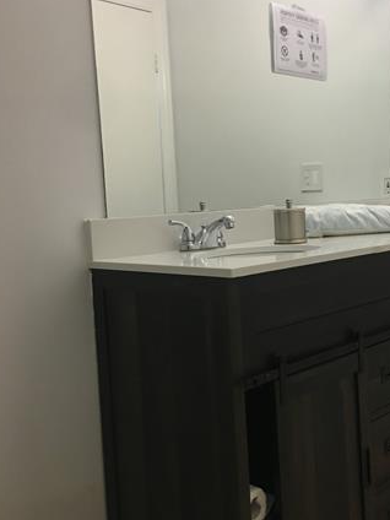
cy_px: 242
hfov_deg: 34.8
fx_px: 616
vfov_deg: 45.7
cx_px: 261
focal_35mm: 41
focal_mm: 4.15
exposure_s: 1/15
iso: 80
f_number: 2.2
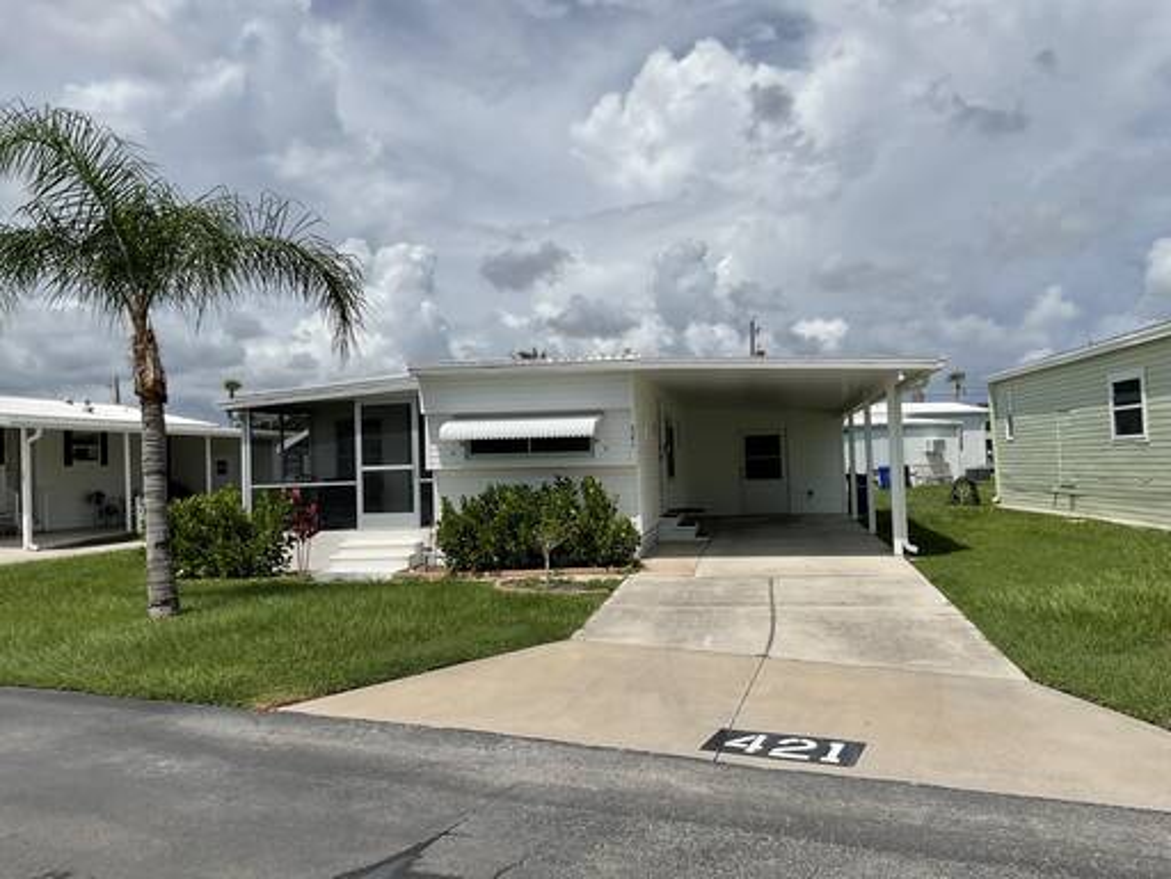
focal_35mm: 29
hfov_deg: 61.7
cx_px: 586
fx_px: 981
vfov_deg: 48.2
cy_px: 440
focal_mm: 3
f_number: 1.8
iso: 16
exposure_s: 1/5263
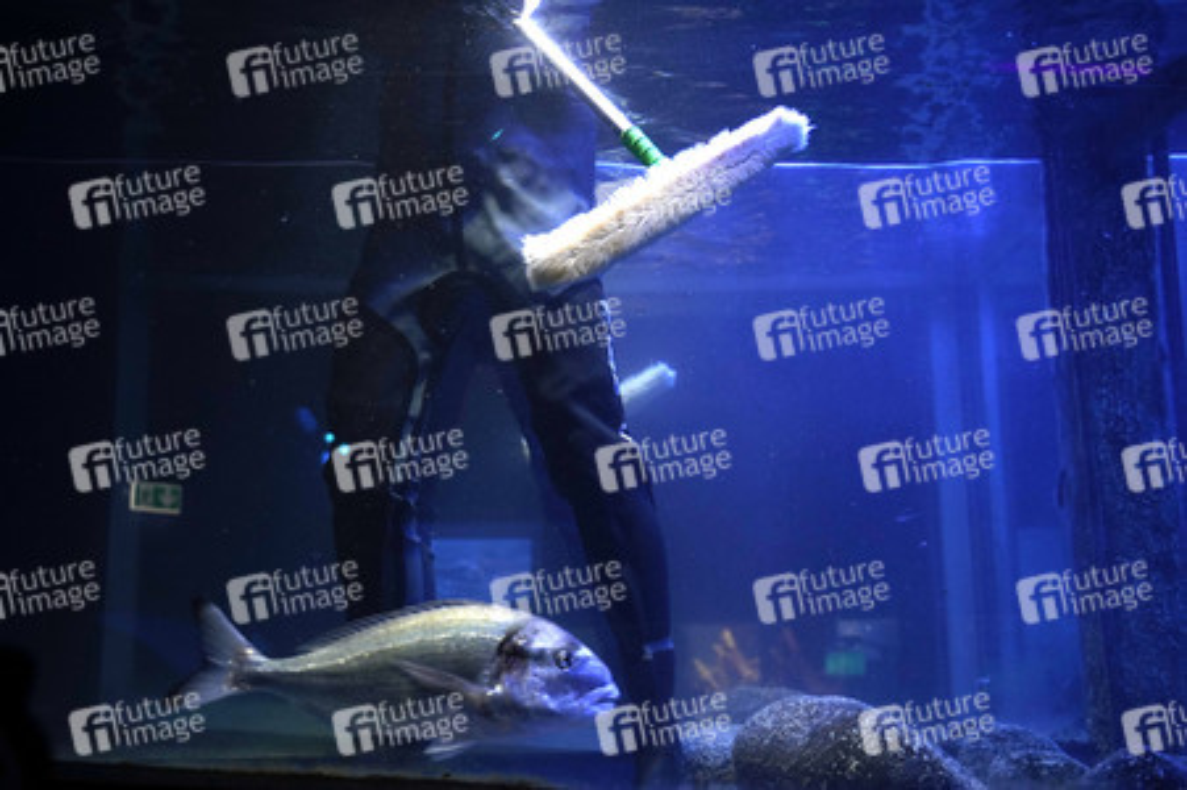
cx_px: 594
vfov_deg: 35.9
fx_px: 1219
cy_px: 395
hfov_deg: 51.9
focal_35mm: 37
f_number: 2.8
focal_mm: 37
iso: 1600
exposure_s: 1/160
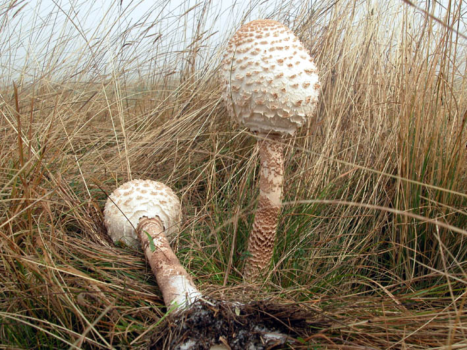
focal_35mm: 38
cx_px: 234
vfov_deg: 37.7
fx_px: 512
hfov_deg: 49.0
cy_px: 175
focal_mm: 9.7
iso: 100
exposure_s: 1/121
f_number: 7
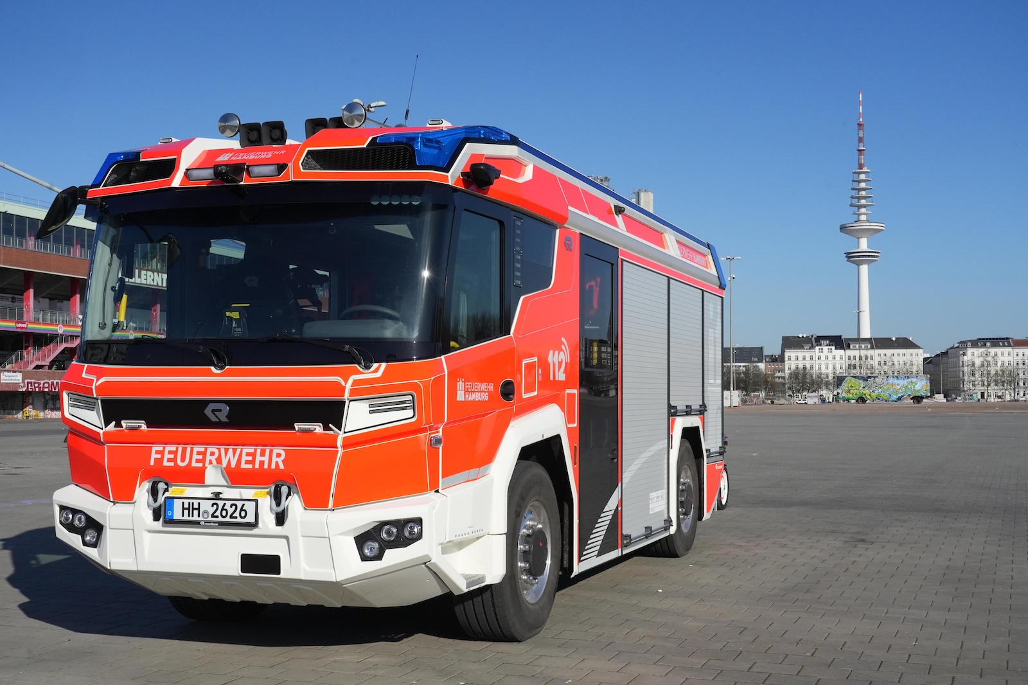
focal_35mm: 44
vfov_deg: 30.5
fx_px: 1256
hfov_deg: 44.5
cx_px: 514
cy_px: 342
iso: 3200
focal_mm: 44
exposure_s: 1/6400
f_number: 14
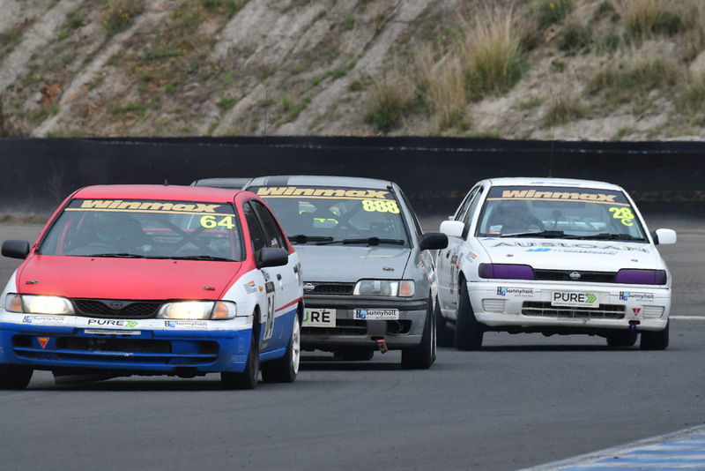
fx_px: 14692
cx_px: 352
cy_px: 236
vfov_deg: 1.8
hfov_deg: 2.7
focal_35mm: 750
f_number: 11
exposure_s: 1/640
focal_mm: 500
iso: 640
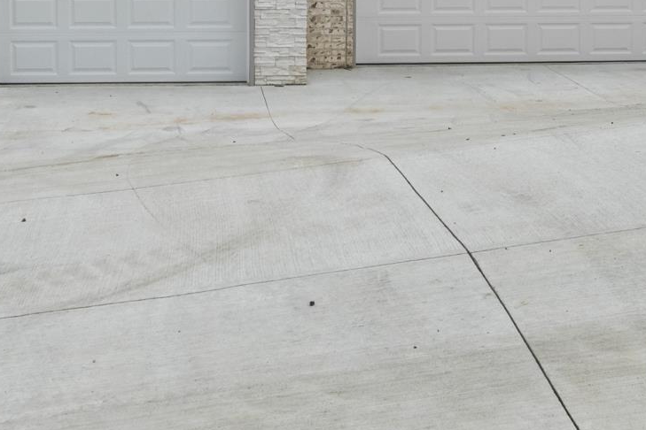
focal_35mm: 72
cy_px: -46
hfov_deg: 28.0
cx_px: 246
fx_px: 1292
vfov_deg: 18.2
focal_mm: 13.8
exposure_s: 1/500
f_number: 7.1
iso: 250
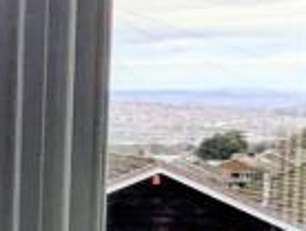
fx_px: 921
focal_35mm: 104
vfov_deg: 14.2
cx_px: -417
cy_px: 154
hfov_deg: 13.8
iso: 50
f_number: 2.2
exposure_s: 1/391
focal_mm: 1.83
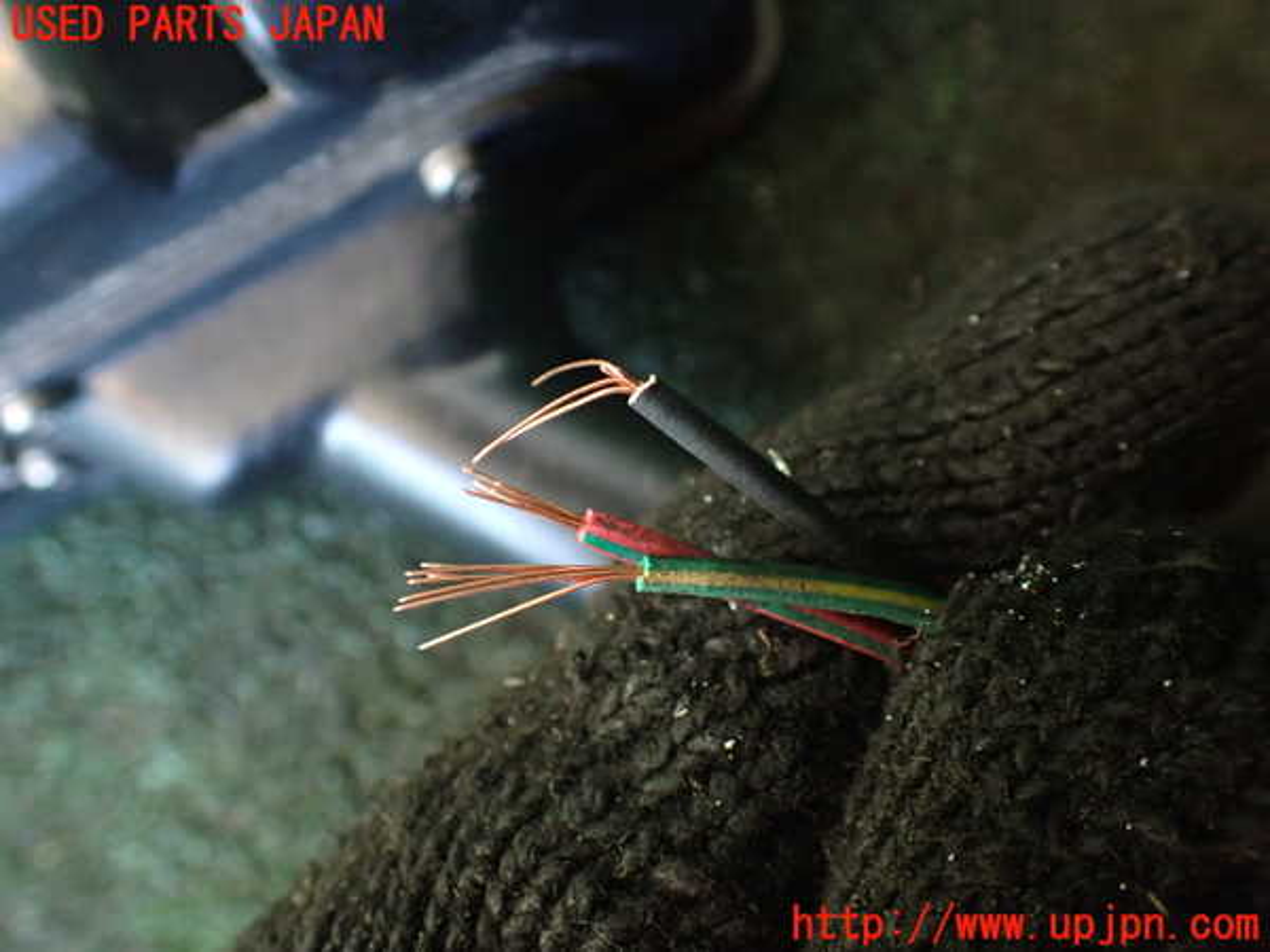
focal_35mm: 30
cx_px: 635
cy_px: 476
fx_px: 1101
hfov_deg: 60.0
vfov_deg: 46.8
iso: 800
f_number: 2.3
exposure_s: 1/80
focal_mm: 5.4
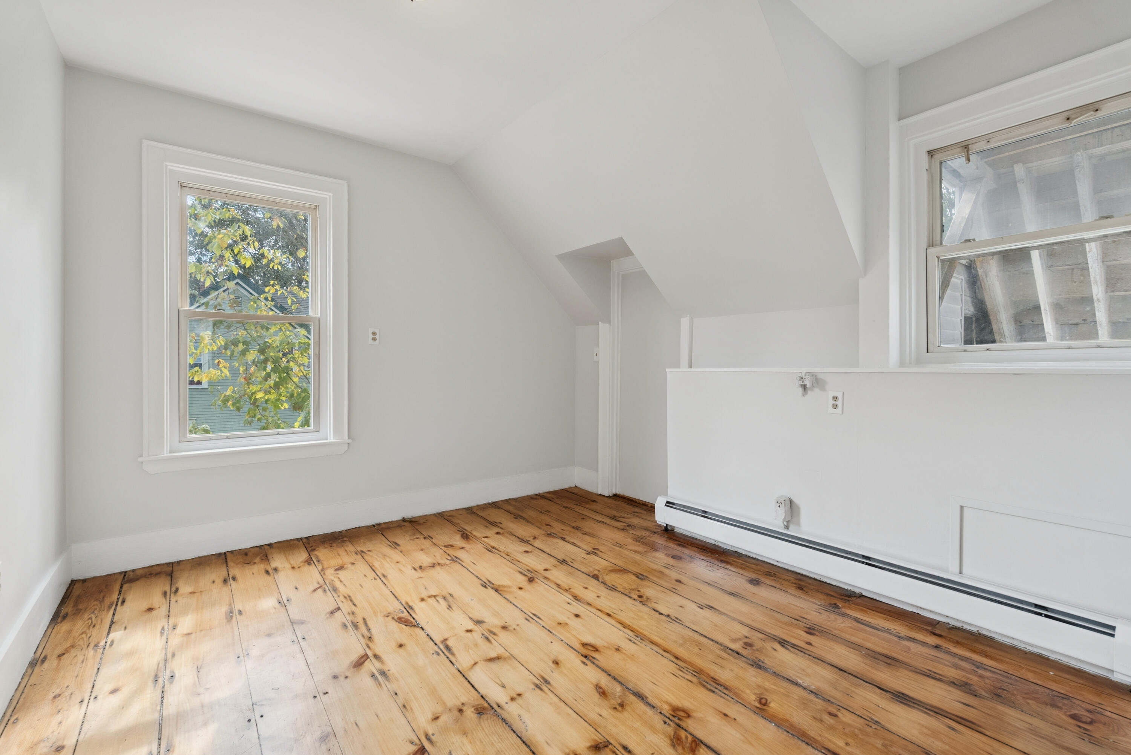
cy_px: 378
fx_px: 503
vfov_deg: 73.8
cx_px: 566
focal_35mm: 16
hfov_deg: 96.7
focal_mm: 16
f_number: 7.1
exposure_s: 1/100
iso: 320
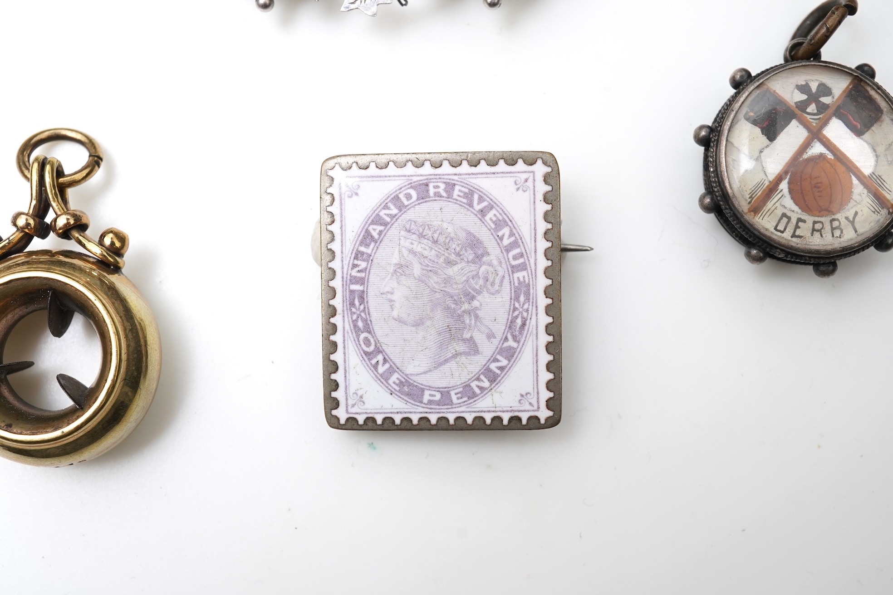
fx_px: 1116
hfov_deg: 43.6
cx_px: 446
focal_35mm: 45
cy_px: 298
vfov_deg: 29.9
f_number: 16
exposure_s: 1/125
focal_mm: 30
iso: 500
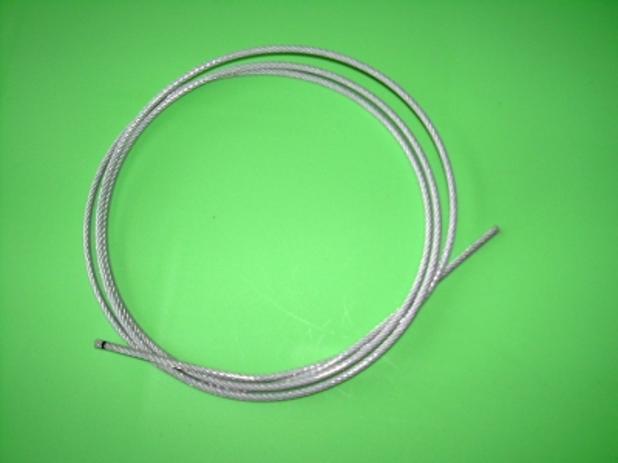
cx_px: 309
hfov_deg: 49.0
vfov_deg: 37.7
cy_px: 232
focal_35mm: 38
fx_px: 678
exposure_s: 1/60
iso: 50
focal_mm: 6.3
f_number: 4.6
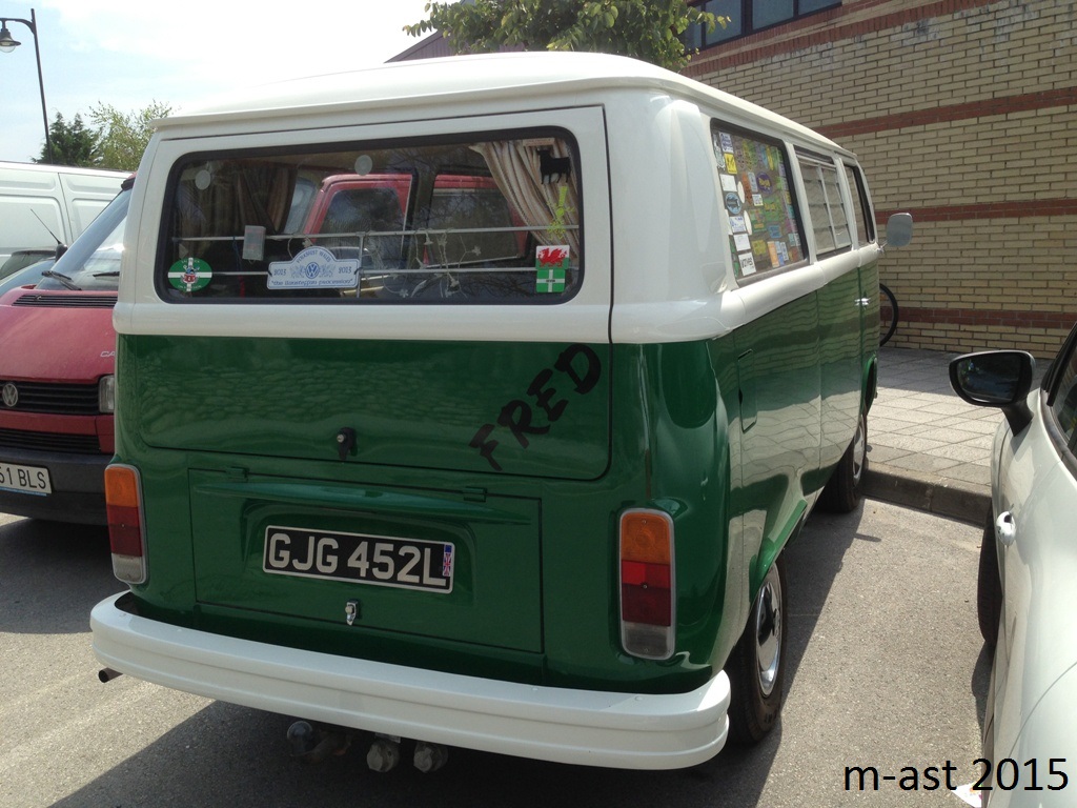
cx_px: 538
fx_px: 1027
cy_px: 404
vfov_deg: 42.9
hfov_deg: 55.4
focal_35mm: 33
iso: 50
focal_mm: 4.13
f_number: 2.4
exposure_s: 1/1232
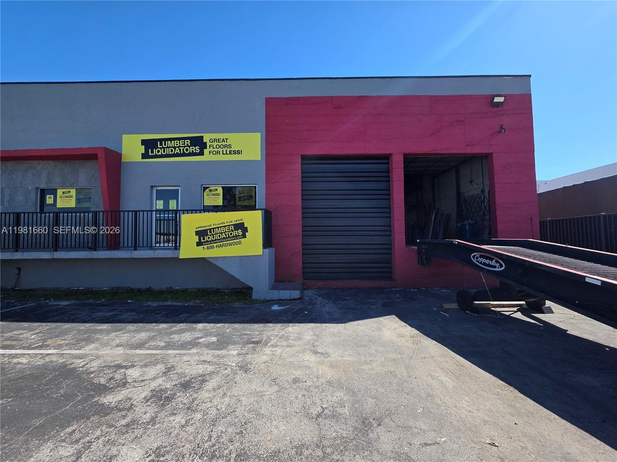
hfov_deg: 106.2
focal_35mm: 13
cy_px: 231
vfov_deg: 89.9
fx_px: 232
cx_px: 308
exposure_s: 1/2000
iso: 64
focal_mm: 2.2
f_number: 1.9
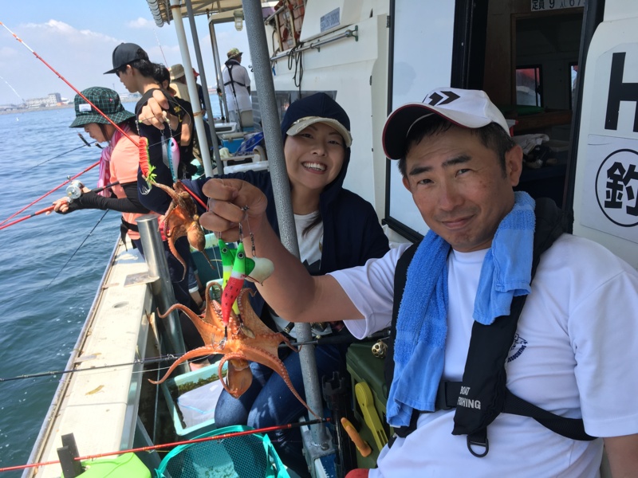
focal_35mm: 29
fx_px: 534
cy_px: 239
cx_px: 319
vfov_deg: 48.2
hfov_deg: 61.7
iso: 25
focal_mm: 4.15
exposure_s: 1/693
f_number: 2.2
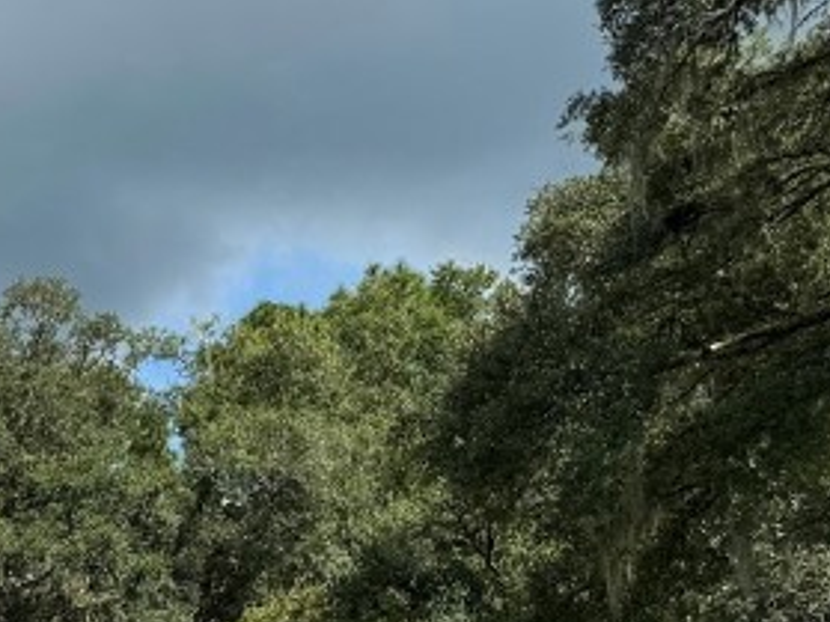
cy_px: 738
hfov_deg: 18.5
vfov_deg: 16.1
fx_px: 2109
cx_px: -565
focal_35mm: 88
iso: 80
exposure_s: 1/3597
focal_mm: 6.76
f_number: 1.78
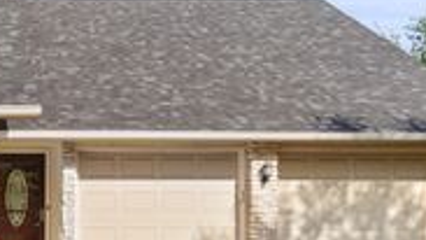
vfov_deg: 18.9
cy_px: 205
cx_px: -12
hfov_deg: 30.6
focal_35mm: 63
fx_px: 712
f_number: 11
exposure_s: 1/80
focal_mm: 22
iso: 160
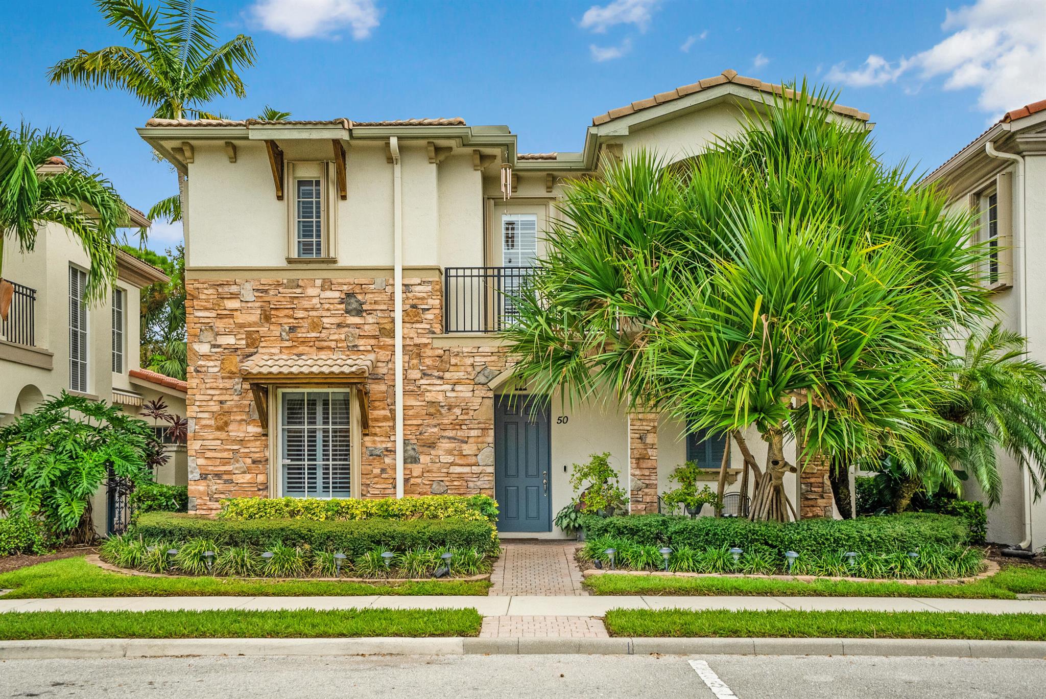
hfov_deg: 57.2
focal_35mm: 33
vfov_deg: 40.0
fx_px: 959
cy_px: 350
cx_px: 523
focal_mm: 33
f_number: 6.3
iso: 2000
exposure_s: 1/800
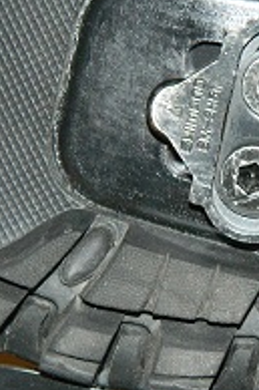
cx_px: 209
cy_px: 120
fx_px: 2984
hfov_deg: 5.0
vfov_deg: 7.5
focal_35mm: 276
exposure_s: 1/30
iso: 200
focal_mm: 18.6
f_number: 4.5
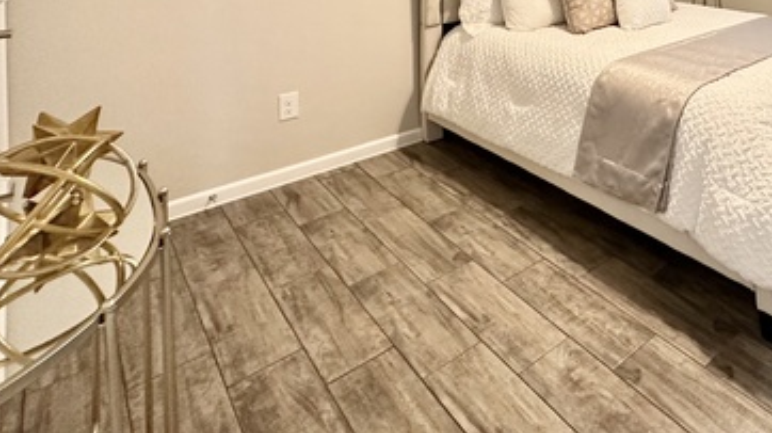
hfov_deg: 62.2
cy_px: -75
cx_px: 648
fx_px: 552
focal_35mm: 27
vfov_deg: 34.9
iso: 400
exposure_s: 1/60
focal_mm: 2.22
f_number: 2.2
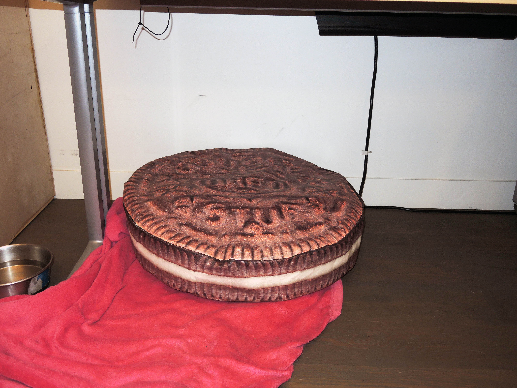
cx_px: 258
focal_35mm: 33
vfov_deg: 42.9
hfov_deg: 55.4
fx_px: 493
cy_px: 194
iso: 200
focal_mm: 7
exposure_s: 1/30
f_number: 2
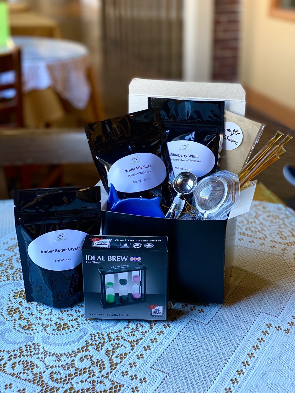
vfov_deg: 36.8
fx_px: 591
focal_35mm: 52
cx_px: 148
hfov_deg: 28.0
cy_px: 196
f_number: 2
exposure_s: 1/120
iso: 160
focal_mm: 6
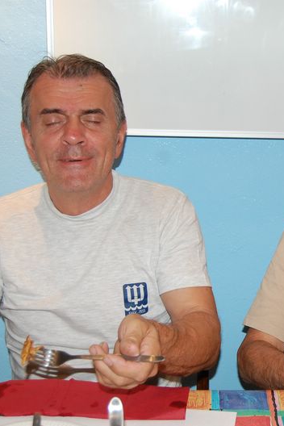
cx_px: 244
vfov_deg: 33.9
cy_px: 213
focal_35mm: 59
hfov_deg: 22.5
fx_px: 698
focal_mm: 26
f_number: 4.2
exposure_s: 1/60
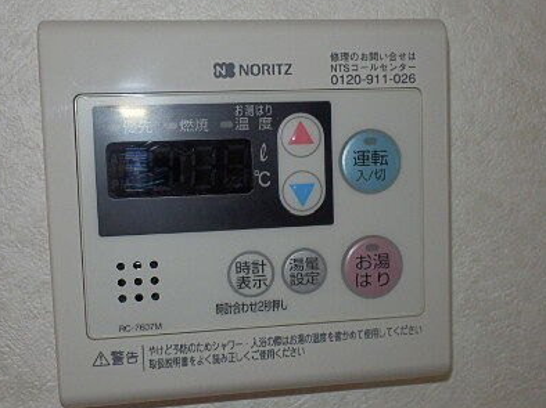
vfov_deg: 36.8
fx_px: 615
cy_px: 212
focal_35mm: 39
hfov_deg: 47.8
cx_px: 252
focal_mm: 4.2
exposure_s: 1/30
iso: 200
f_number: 7.9
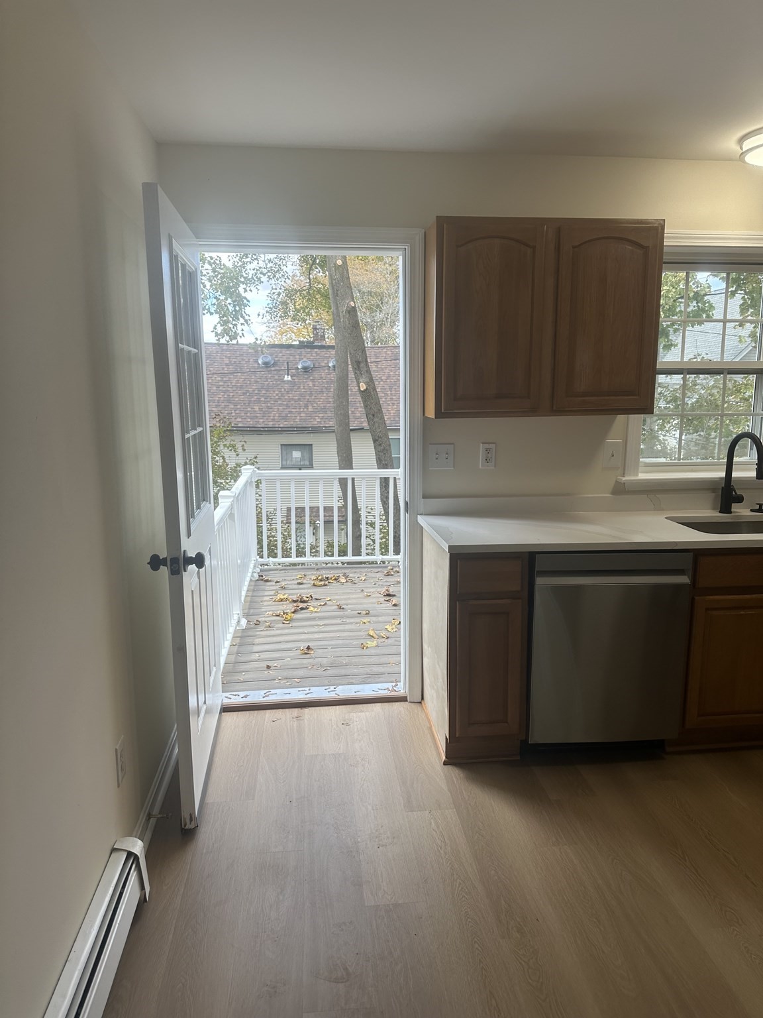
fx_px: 705
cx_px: 382
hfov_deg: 56.8
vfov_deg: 71.6
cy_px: 509
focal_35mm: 24
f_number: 1.78
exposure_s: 1/300
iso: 80
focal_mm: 6.86
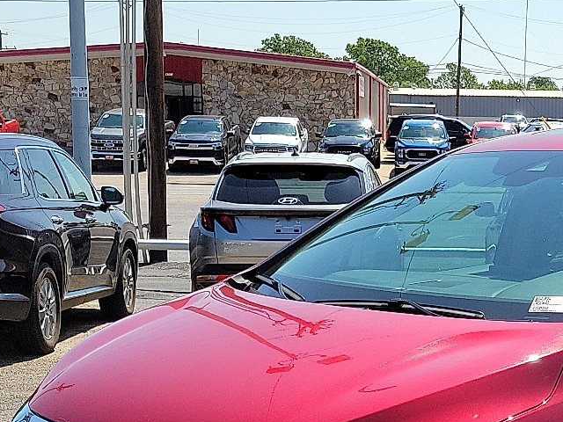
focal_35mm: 65
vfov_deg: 21.8
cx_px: 577
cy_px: 411
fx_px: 1057
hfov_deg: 27.9
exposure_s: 1/2500
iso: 50
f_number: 1.8
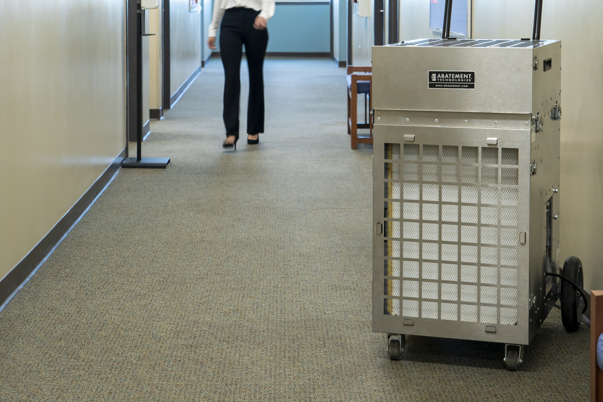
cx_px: 278
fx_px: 1356
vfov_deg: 16.7
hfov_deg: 25.1
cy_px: 65
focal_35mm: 81
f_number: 5.6
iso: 320
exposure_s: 1/15
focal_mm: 42
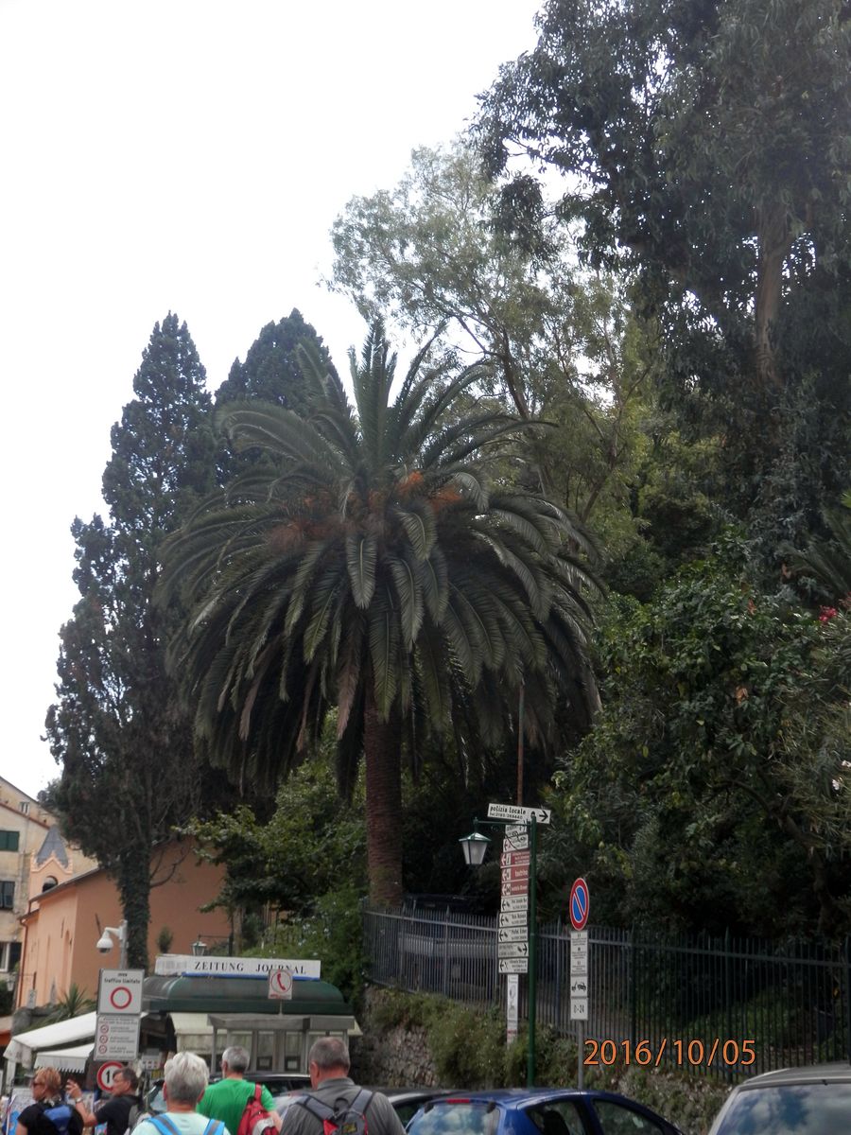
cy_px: 568
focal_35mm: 49
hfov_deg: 29.7
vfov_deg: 38.9
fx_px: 1606
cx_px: 426
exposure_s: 1/250
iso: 80
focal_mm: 8.9
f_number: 4
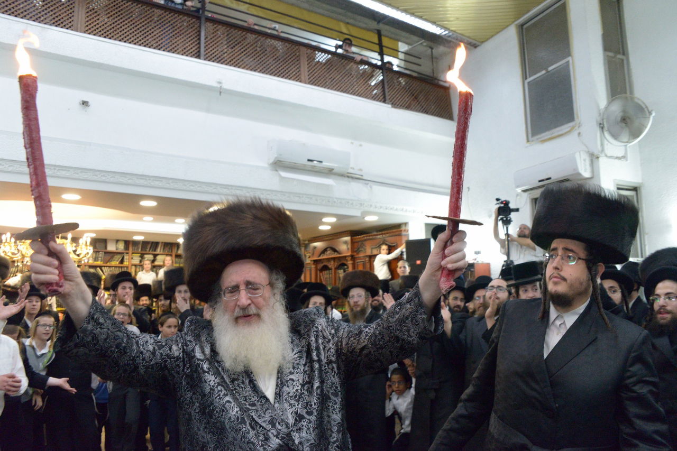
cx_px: 338
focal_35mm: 28
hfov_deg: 65.5
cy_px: 226
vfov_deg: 46.4
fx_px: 526
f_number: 6.3
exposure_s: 1/160
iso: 6400
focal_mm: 28
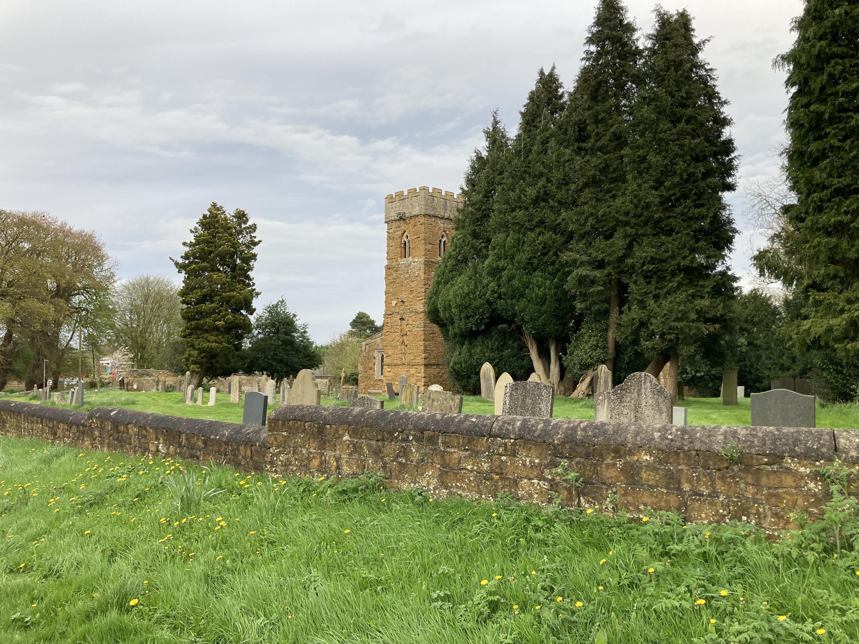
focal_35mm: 28
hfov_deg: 63.4
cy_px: 322
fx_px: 695
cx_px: 430
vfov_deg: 49.7
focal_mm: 3.99
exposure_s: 1/314
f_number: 1.8
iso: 20
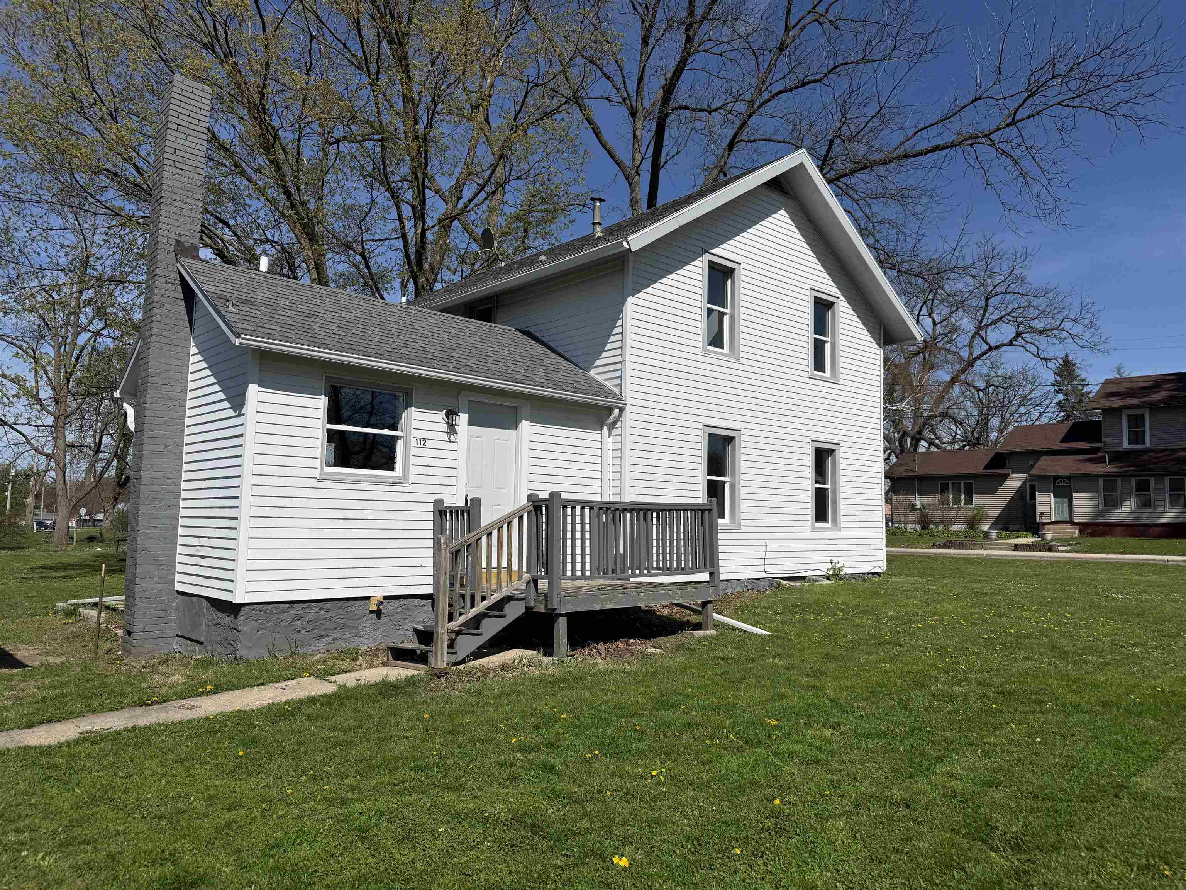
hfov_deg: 71.6
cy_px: 445
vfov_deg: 56.8
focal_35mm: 24
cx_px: 593
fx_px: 822
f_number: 1.78
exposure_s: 1/11905
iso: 80
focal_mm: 6.76
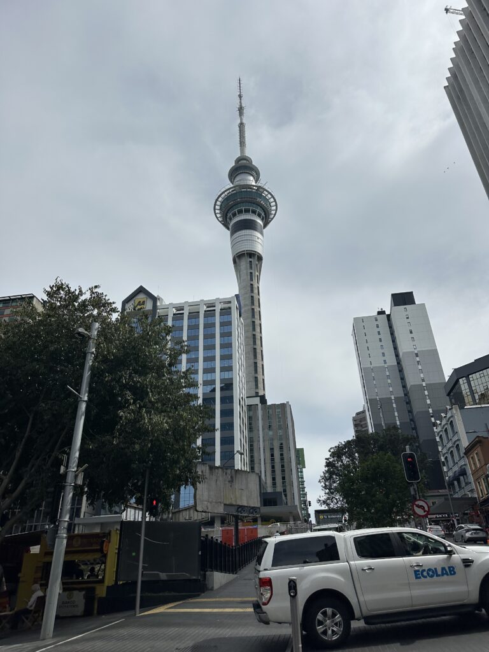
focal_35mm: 24
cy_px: 326
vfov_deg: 71.6
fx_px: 452
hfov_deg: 56.8
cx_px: 244
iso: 80
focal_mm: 6.86
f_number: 1.78
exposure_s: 1/12048
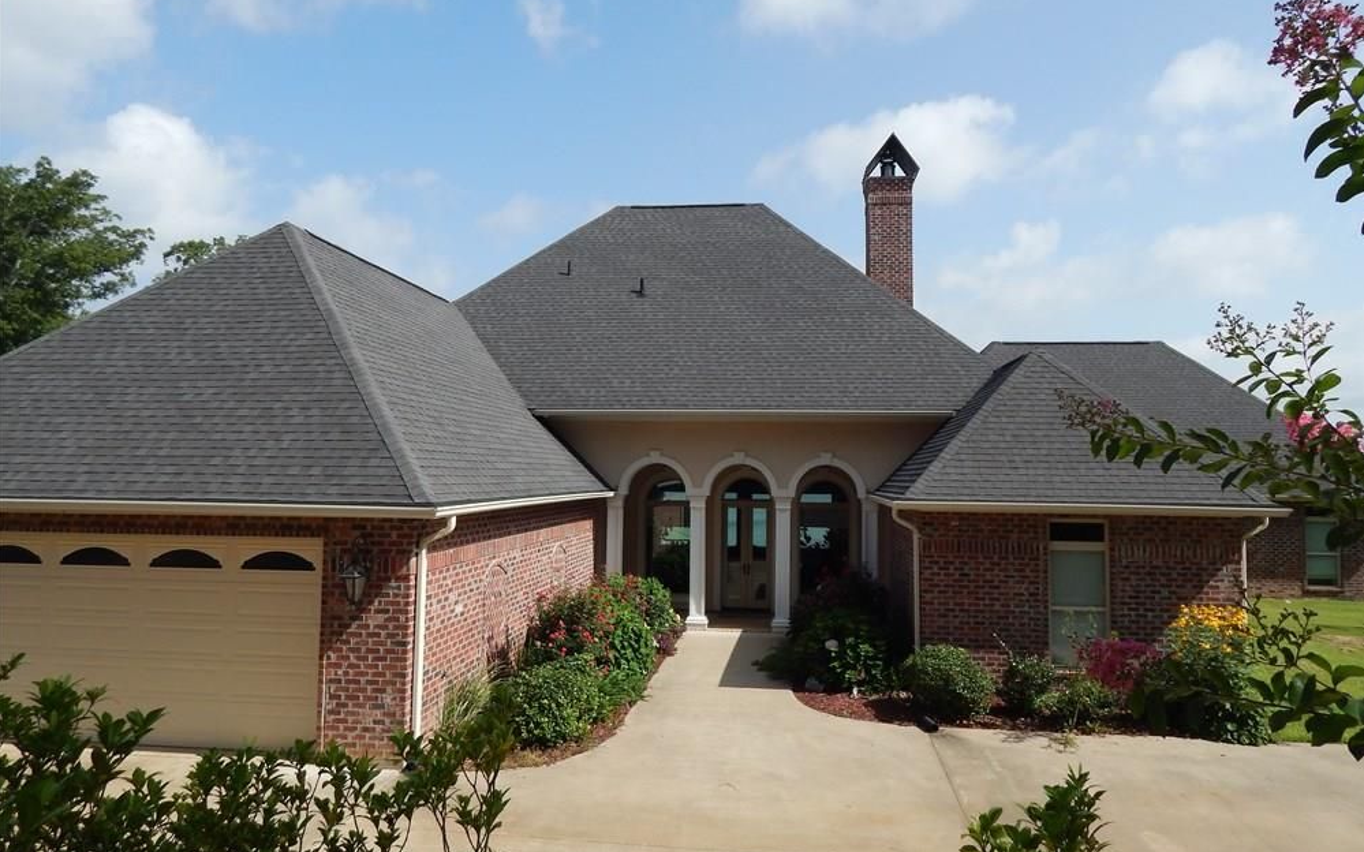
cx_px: 696
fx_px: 929
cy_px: 408
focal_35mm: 25
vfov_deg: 49.2
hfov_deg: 72.5
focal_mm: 4
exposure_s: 1/500
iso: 125
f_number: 6
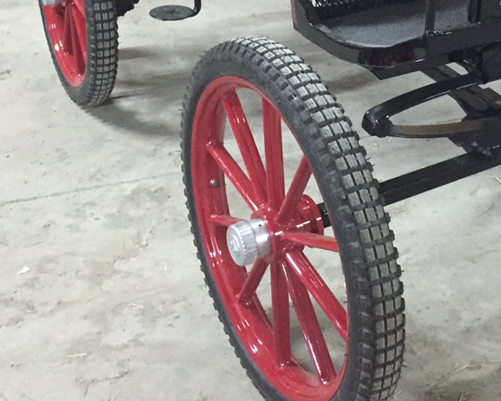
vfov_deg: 23.5
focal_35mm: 62
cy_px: -7
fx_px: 919
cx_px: 373
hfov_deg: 30.0
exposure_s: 1/15
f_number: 2.2
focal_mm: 4.15
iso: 320
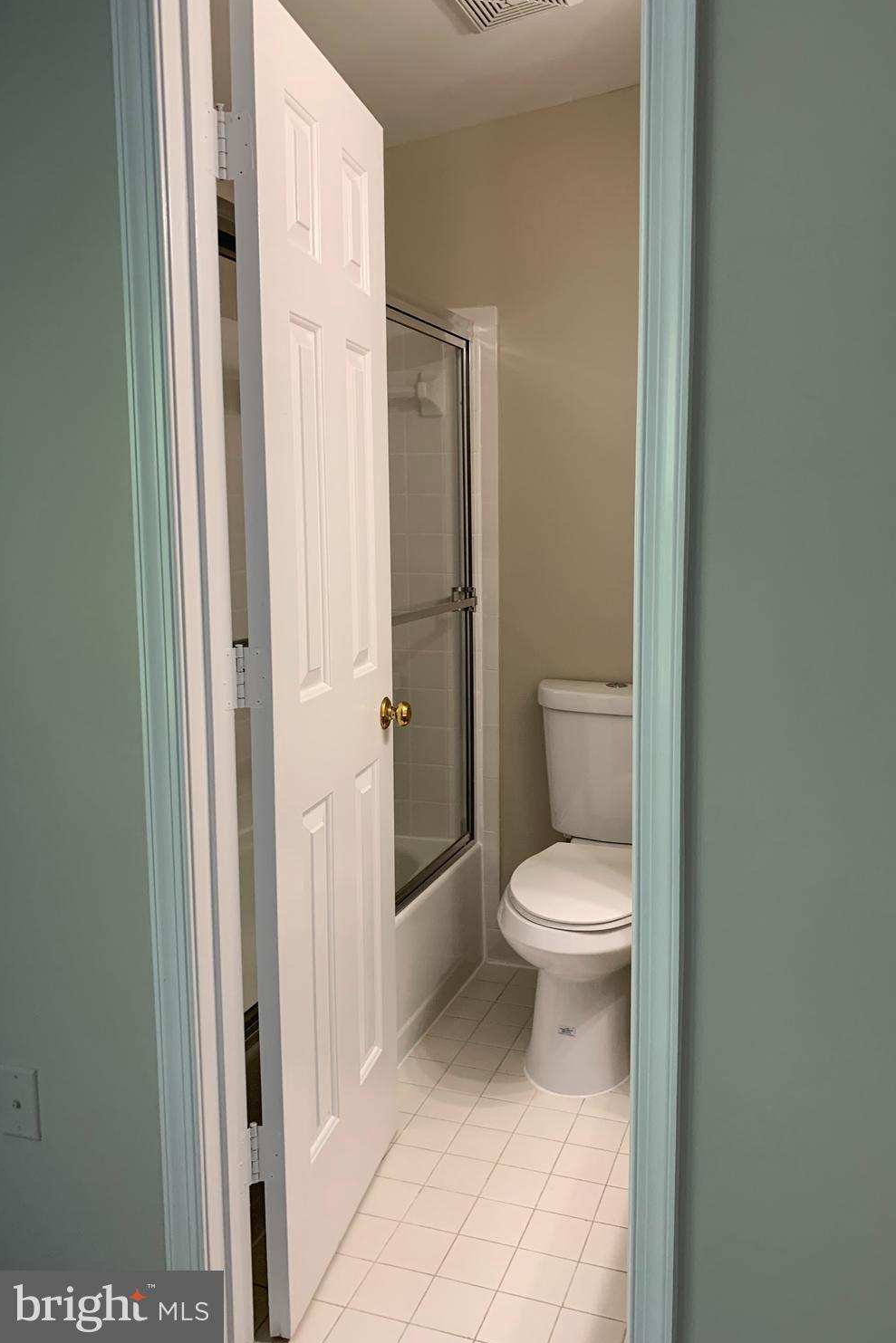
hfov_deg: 46.2
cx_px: 519
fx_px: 1045
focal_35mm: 28
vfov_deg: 65.5
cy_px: 649
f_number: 1.8
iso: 100
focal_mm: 4.25
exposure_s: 1/65
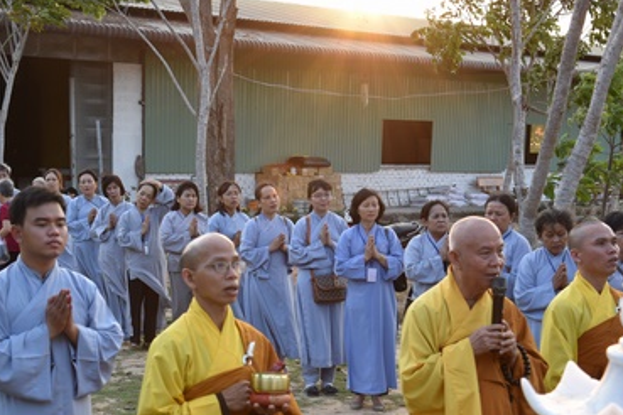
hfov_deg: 29.9
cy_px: 300
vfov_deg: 20.2
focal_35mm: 67
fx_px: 1159
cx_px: 228
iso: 400
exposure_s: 1/160
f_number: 6.3
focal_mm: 38
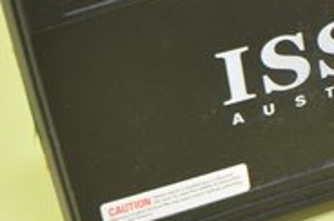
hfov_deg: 13.7
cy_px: 148
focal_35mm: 140
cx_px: 517
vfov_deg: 9.8
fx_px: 1297
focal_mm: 24
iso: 500
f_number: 5
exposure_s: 1/125
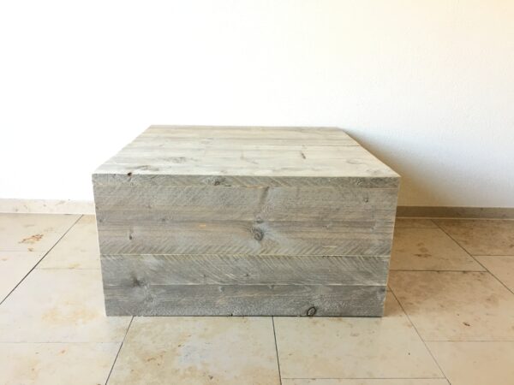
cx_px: 257
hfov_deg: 61.7
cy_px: 192
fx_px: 431
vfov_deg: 48.2
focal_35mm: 29
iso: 50
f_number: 2.2
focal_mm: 4.15
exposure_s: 1/33
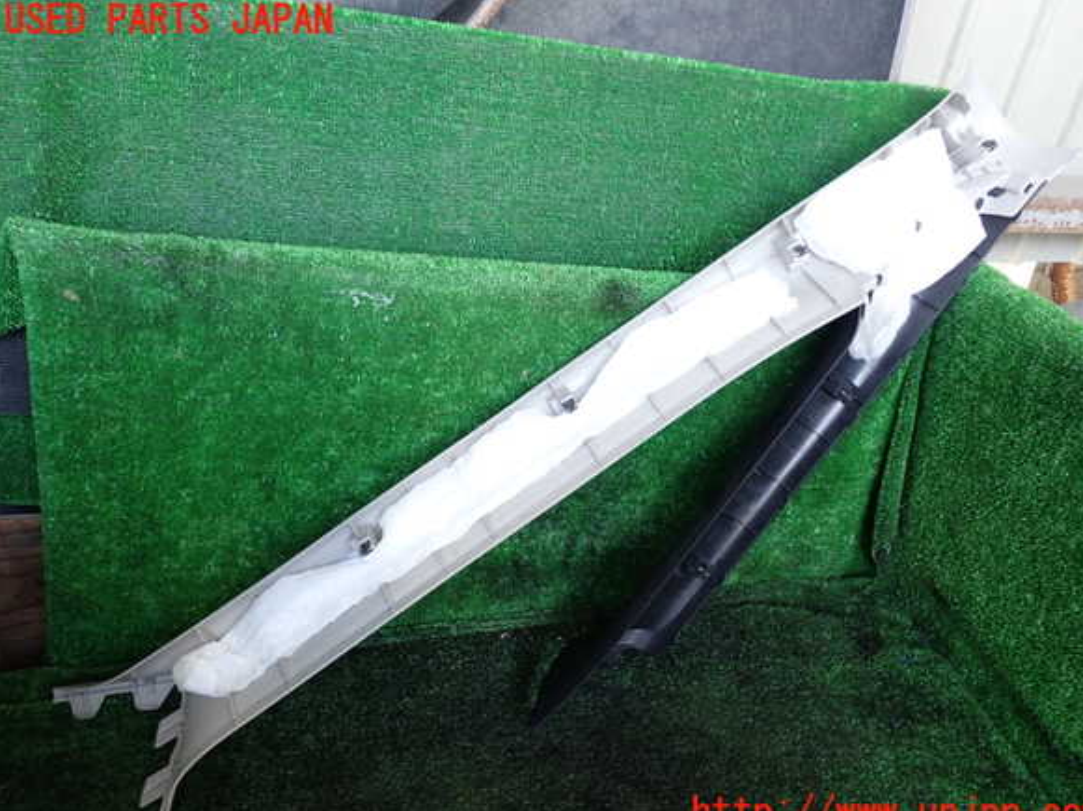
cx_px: 554
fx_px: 969
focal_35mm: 31
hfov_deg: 58.4
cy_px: 418
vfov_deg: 45.4
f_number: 2.3
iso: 200
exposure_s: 1/60
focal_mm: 5.4
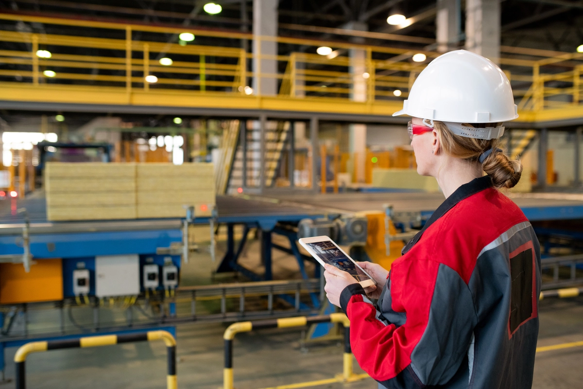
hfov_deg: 54.4
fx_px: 567
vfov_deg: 37.9
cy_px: 194
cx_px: 292
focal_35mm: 35
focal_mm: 35
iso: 800
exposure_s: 1/125
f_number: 2.8
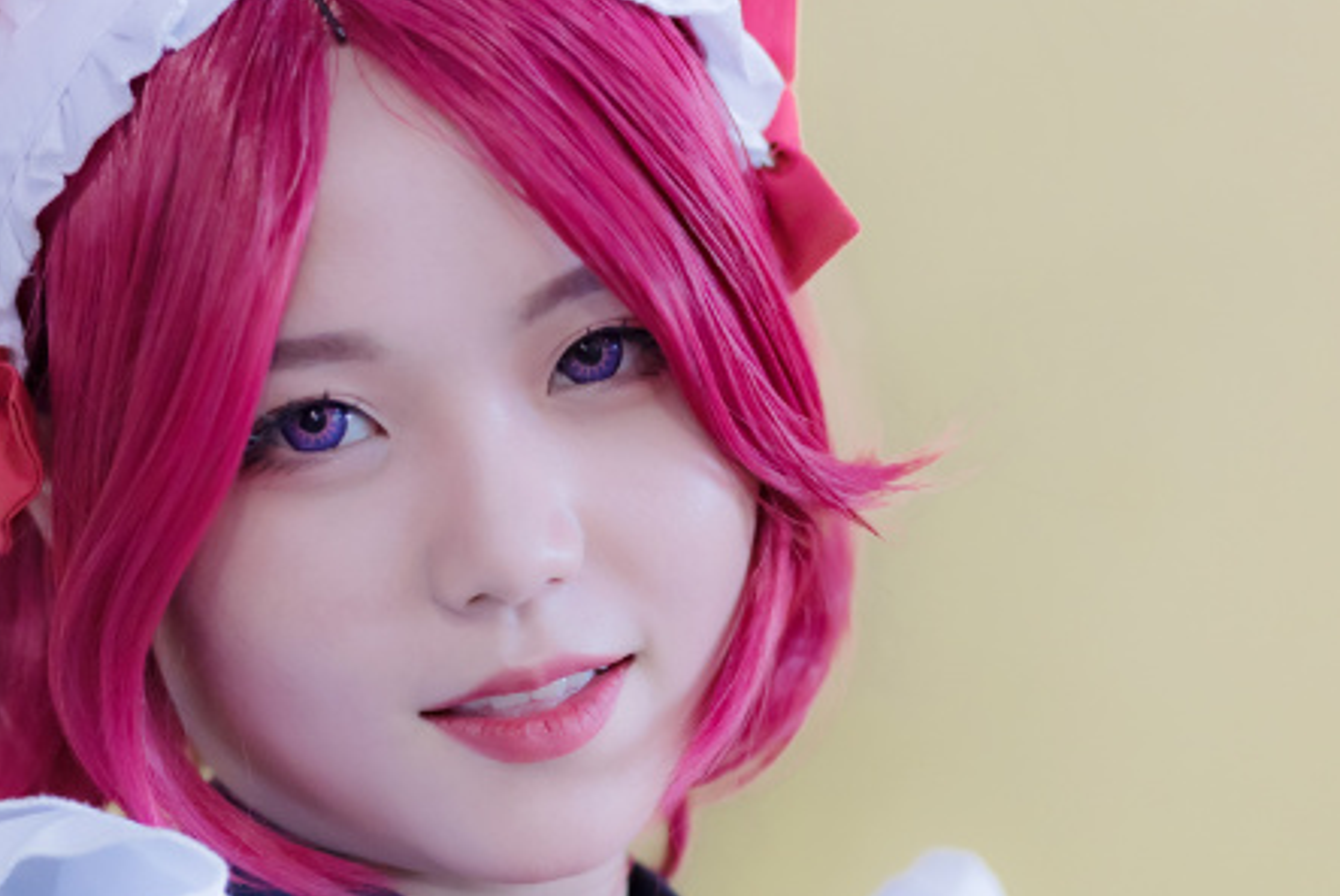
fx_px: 8566
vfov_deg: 6.0
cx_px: 653
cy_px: 737
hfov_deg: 8.9
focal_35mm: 230
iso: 320
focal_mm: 85
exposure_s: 1/160
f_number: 1.8
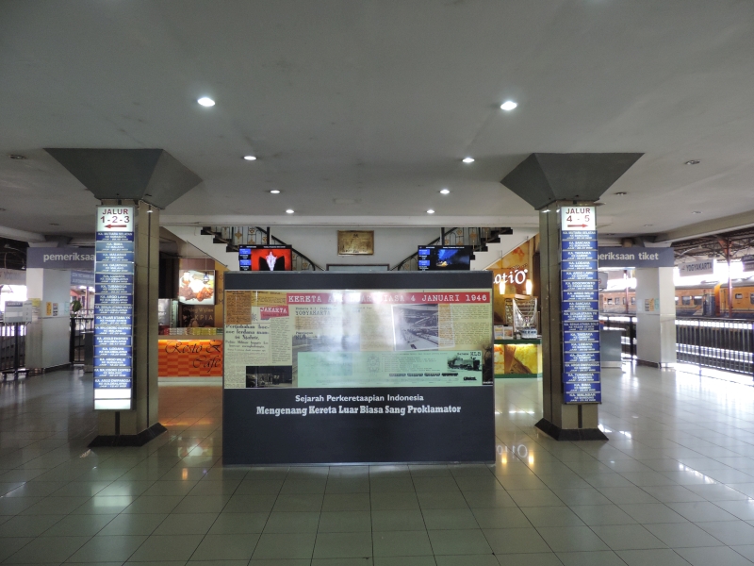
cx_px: 377
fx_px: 523
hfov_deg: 71.6
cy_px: 283
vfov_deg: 56.8
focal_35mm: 24
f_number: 3
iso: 400
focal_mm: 4.3
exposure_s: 1/30
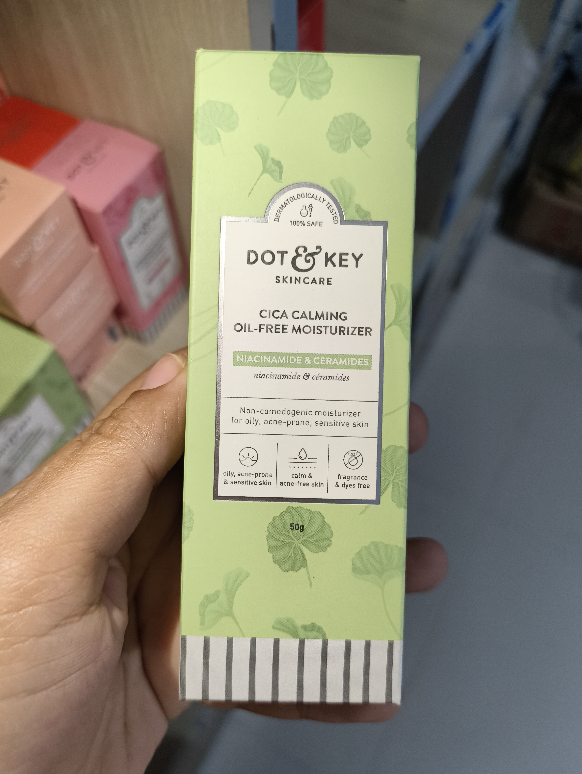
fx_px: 559
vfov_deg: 69.3
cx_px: 282
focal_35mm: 25
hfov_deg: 55.0
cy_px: 402
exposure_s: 1/100
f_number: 1.87
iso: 562
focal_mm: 5.56
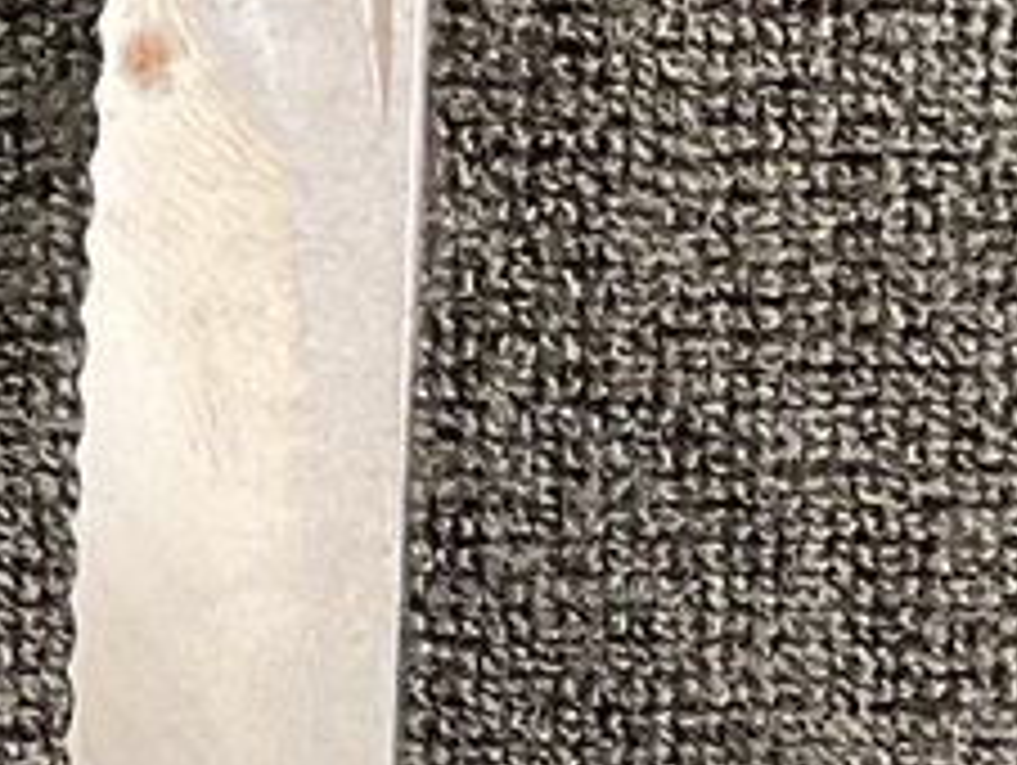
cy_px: 1348
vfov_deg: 7.5
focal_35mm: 194
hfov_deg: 10.2
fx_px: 5706
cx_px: 560
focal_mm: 3
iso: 200
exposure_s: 1/60
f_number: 1.8
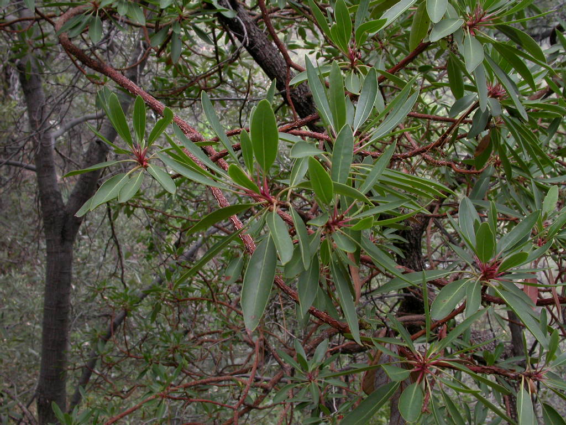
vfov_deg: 37.7
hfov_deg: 49.0
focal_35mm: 38
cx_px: 283
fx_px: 621
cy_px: 212
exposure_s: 1/117
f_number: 4.7
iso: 100
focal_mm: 7.85
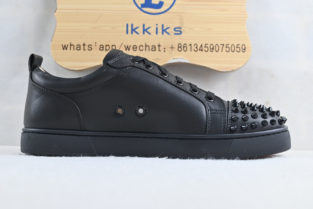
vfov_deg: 27.9
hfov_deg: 40.9
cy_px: 104
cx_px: 157
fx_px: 419
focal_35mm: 48
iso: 320
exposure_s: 1/80
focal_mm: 31.5
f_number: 5
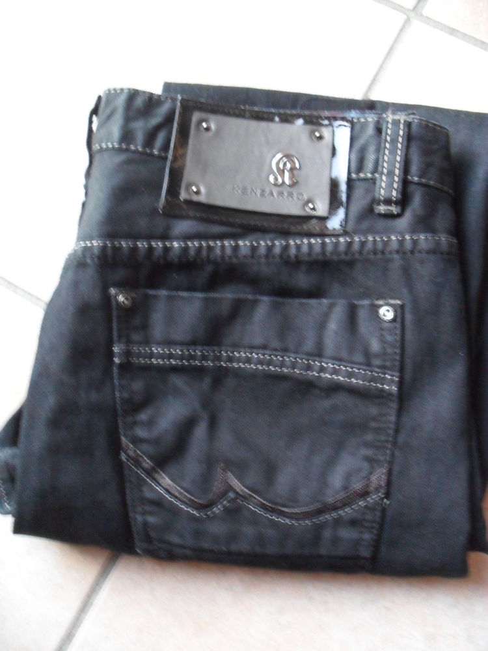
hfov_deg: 40.7
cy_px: 326
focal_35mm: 35
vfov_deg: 52.6
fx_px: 658
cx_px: 244
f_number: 3
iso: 400
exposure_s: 1/10
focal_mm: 6.3
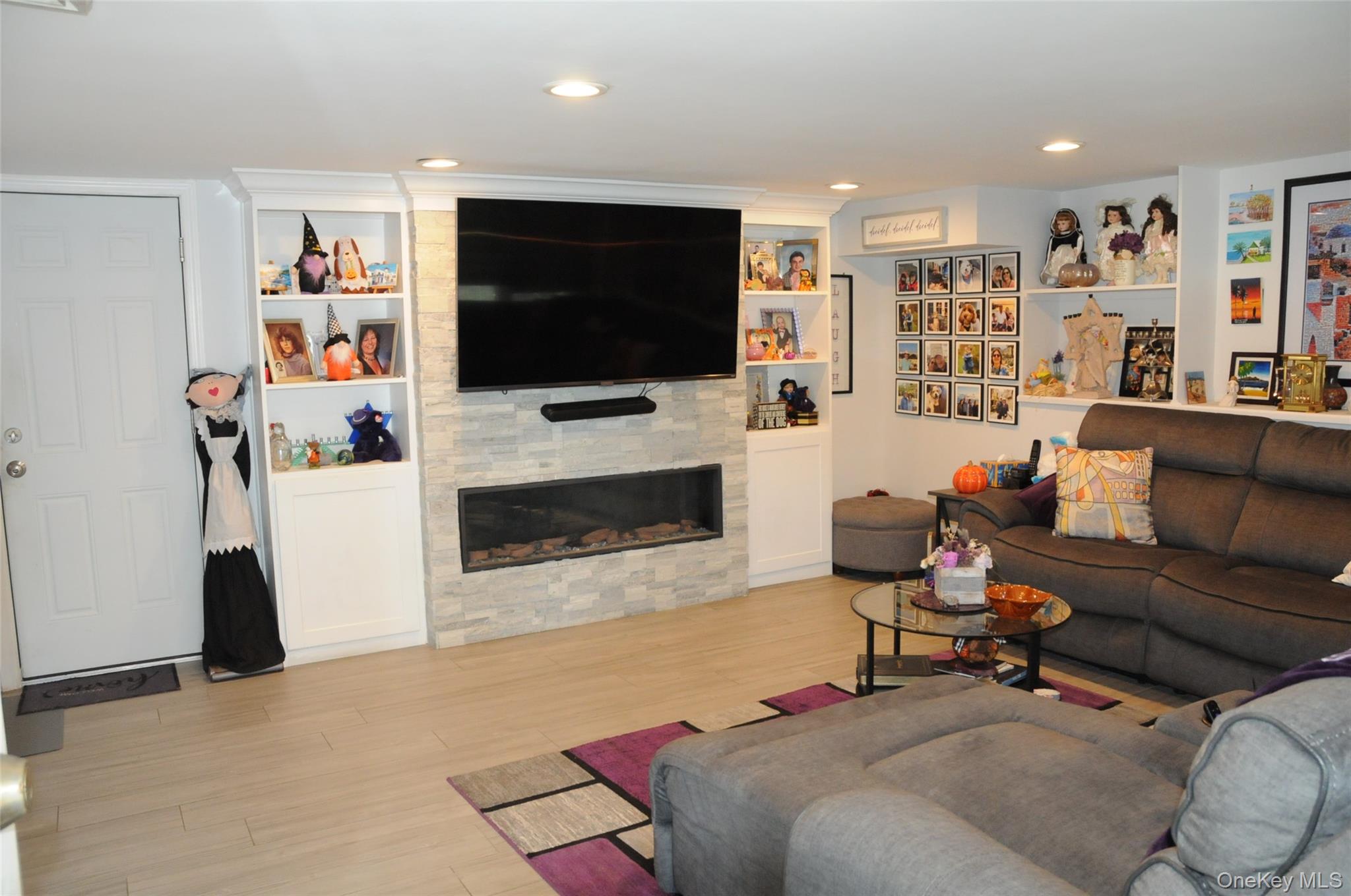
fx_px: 1012
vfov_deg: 47.8
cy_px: 448
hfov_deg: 67.4
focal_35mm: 27
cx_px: 676
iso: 2000
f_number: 5.6
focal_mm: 18
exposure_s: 1/60
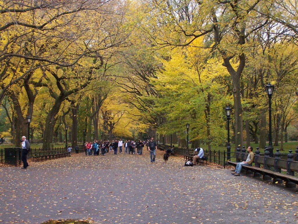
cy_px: 112
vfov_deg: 21.9
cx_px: 149
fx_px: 577
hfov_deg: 29.0
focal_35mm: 67
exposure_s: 1/90
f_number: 3.2
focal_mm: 11.1
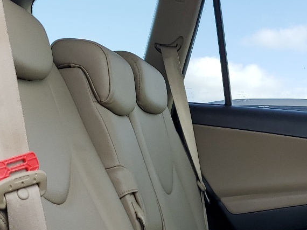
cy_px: 186
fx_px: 647
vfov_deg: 19.9
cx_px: 271
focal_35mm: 73
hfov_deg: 25.9
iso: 50
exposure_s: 1/526
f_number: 1.5
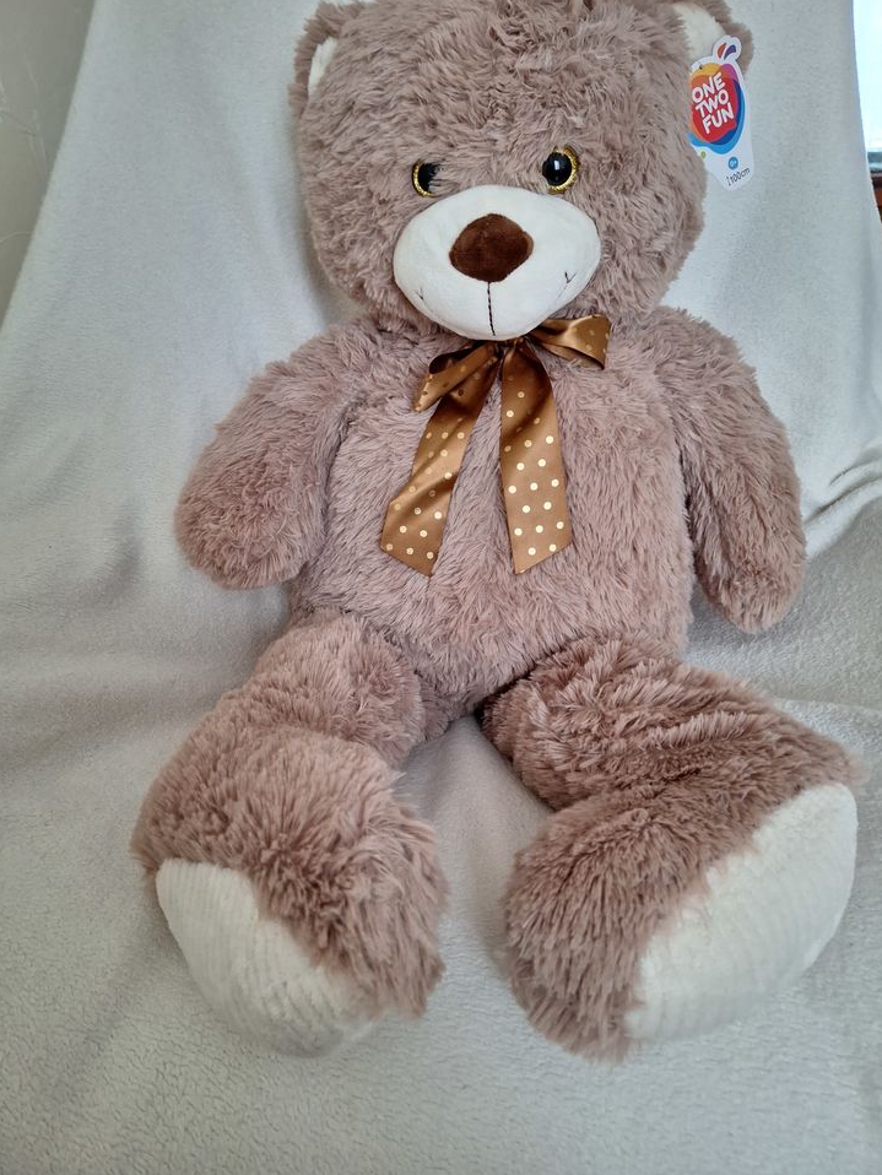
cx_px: 427
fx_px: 815
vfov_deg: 71.6
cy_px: 579
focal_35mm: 24
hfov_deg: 56.8
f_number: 1.8
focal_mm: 5.54
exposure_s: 1/25
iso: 320
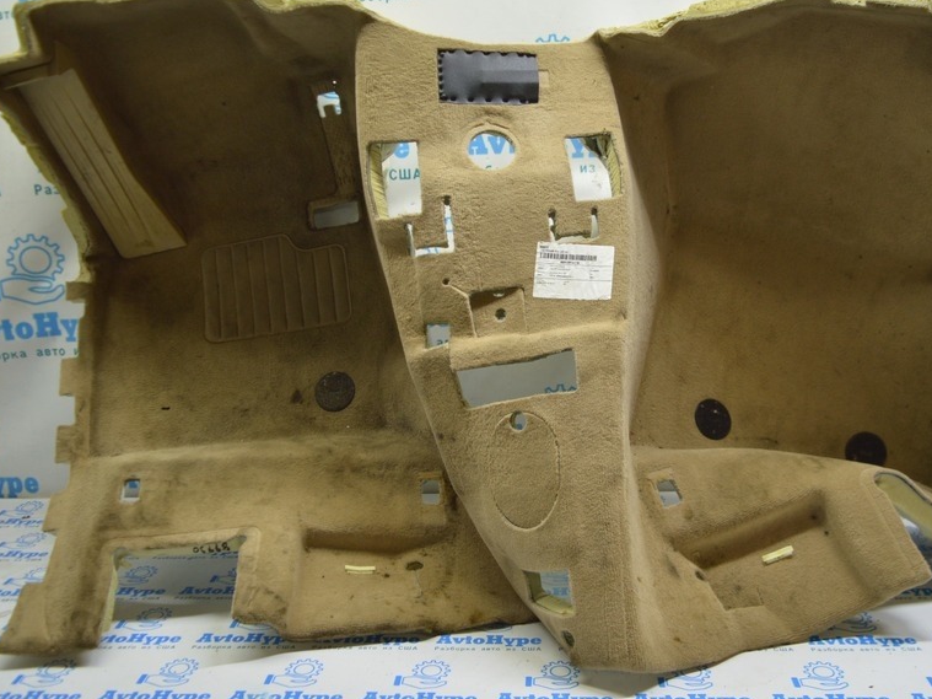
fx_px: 942
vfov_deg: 40.7
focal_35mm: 35
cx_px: 483
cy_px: 337
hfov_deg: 52.6
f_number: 3.5
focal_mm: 18
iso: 400
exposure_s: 1/50
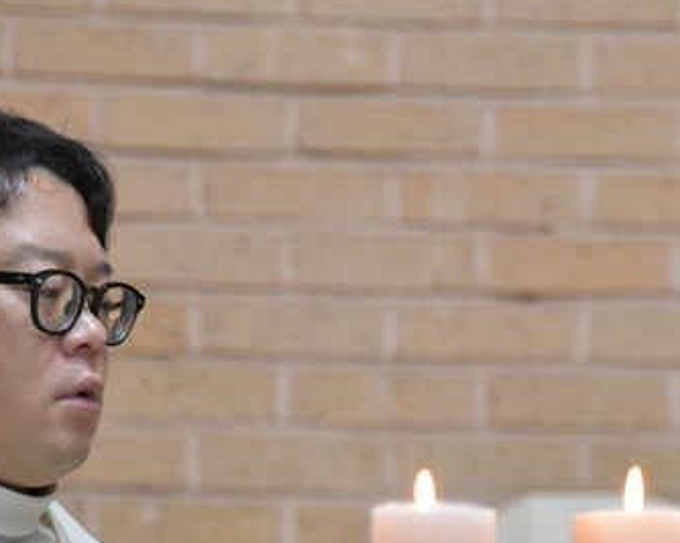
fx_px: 11871
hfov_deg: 3.3
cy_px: 520
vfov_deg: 2.6
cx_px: 633
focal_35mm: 590
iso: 4000
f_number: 5.6
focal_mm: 210
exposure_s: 1/200
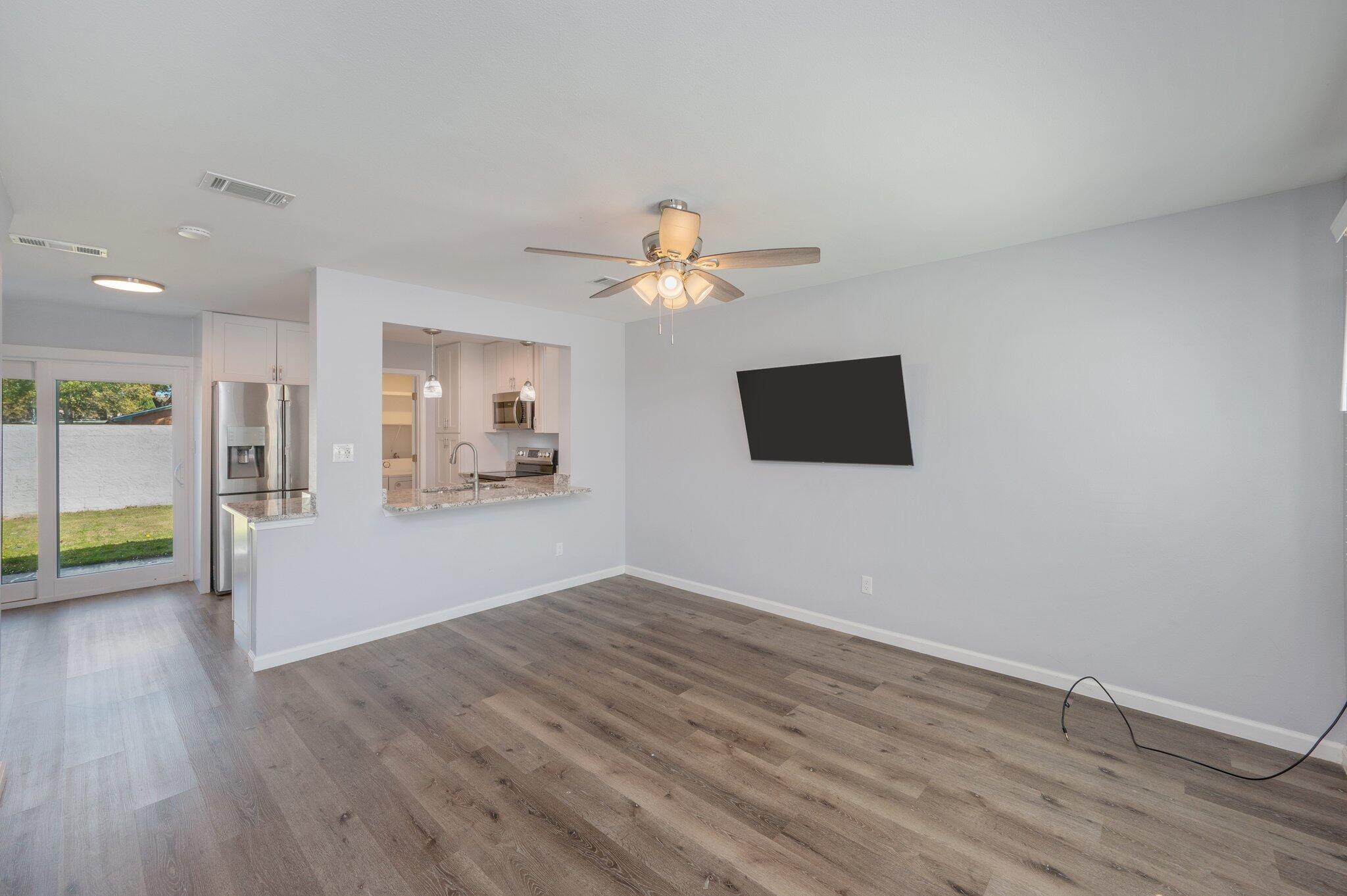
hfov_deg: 104.3
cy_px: 448
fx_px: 523
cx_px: 674
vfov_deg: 81.1
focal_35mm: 14
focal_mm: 14
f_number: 9
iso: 320
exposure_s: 1/30
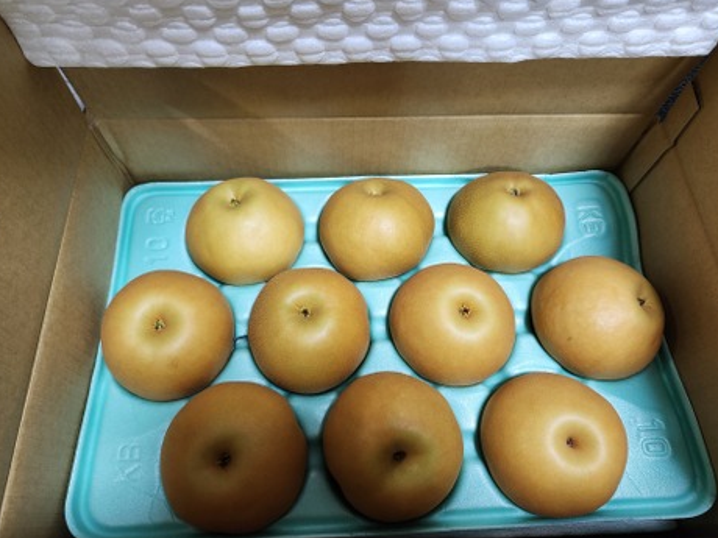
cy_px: 268
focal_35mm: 24
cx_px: 354
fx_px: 498
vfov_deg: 56.8
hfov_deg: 71.6
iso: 640
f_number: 1.8
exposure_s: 1/100
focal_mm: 5.54
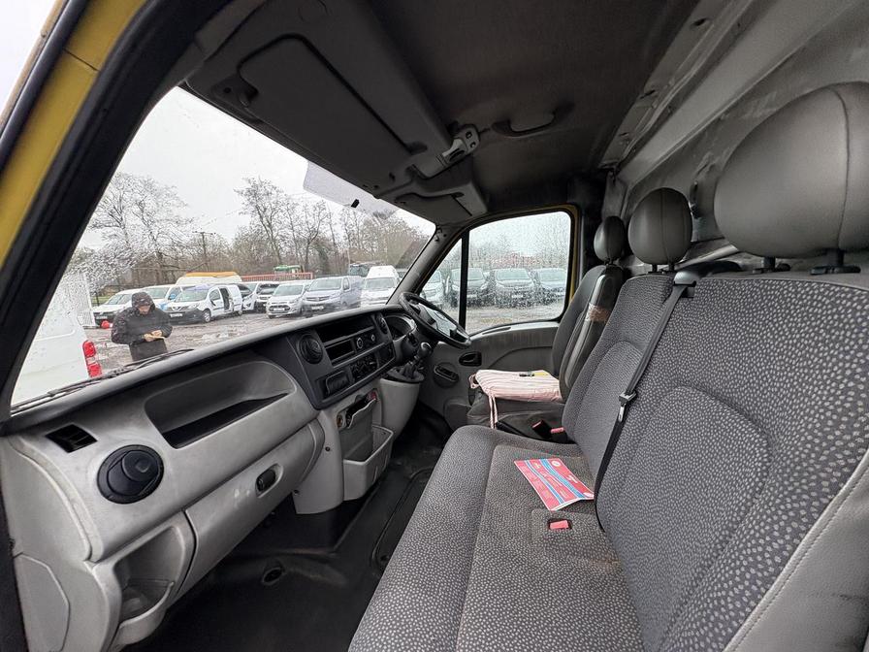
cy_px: 326
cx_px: 434
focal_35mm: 14
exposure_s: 1/99
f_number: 2.2
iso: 100
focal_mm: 2.22
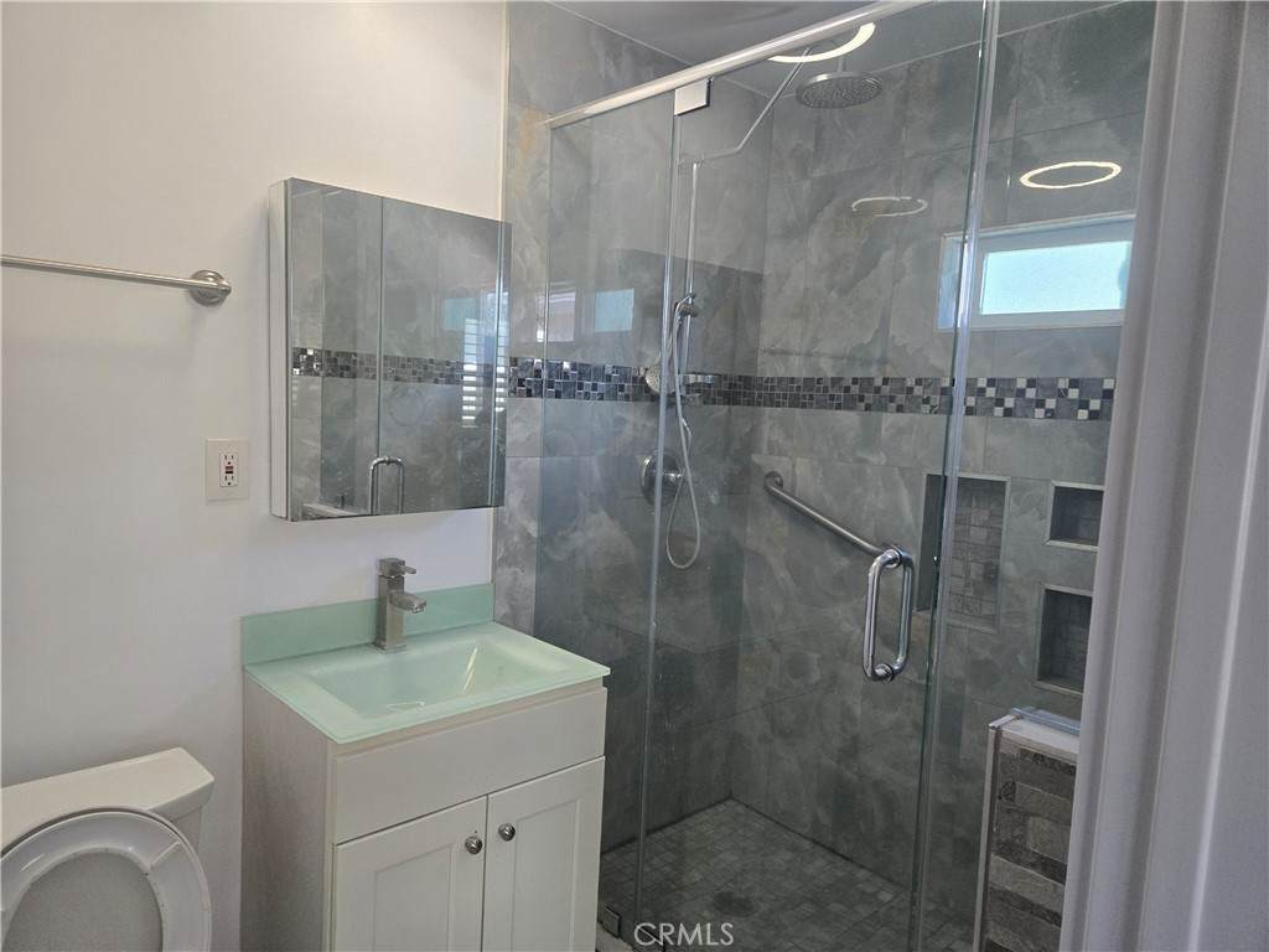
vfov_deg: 58.9
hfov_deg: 73.9
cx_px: 634
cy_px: 476
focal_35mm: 23
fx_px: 843
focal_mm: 5.4
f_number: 1.8
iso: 200
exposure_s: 1/120
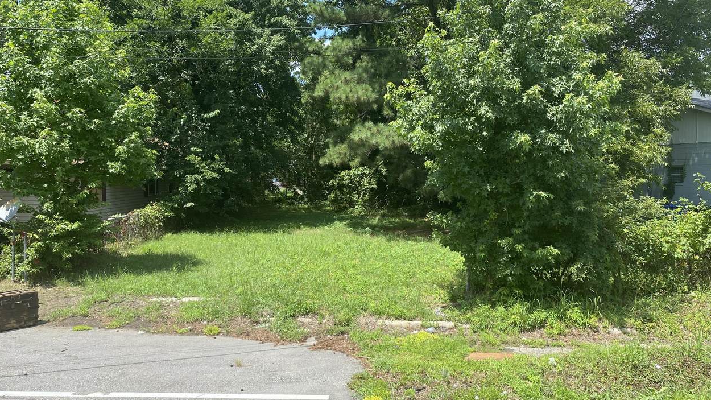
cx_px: 361
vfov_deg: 40.2
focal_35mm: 29
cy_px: 191
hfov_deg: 66.1
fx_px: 547
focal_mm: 4.25
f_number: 1.8
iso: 32
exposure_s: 1/1245
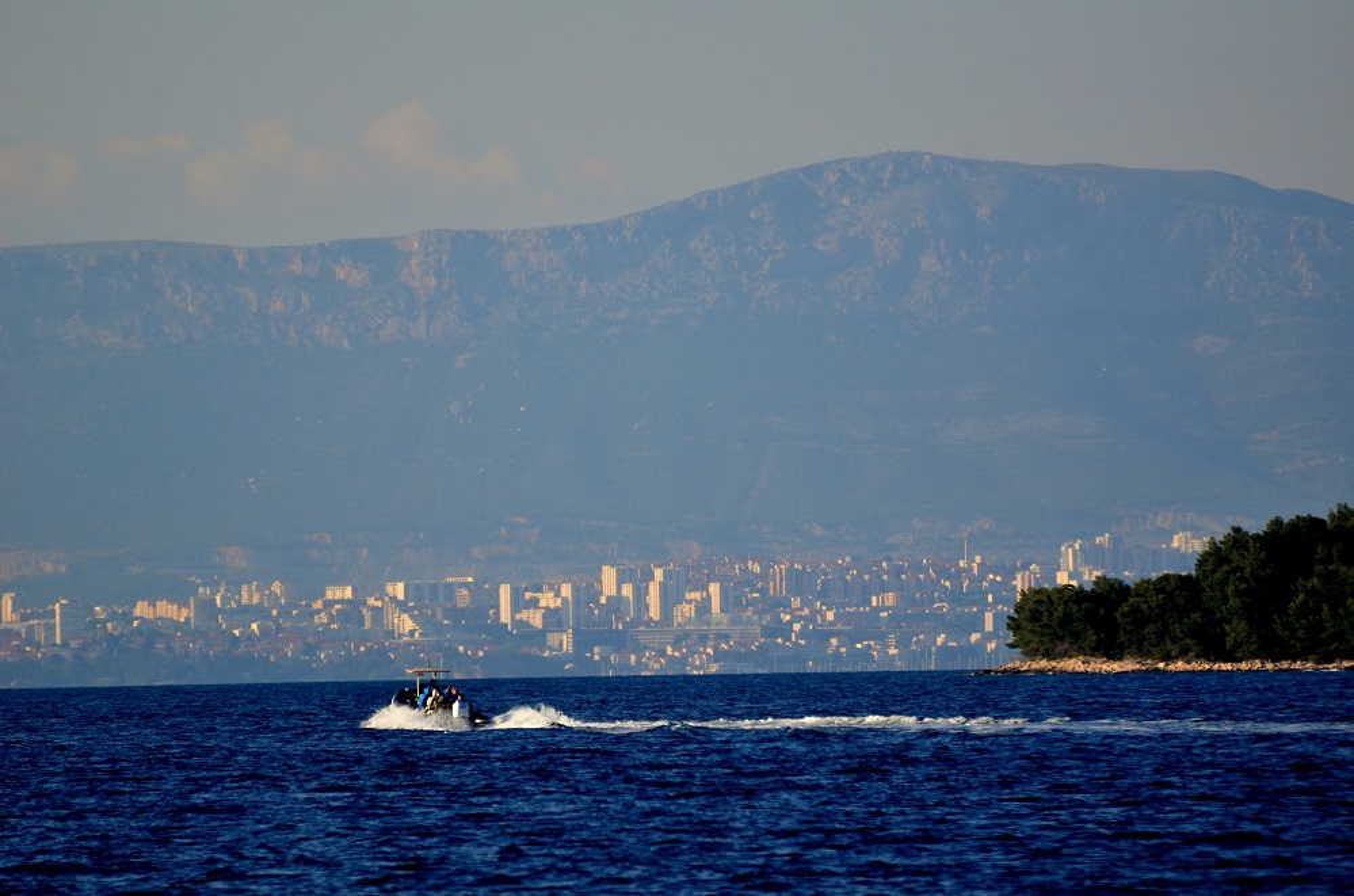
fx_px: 16885
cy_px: 448
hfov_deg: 4.6
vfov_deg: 3.0
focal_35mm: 450
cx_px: 677
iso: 400
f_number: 5.6
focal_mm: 300
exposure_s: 1/1600
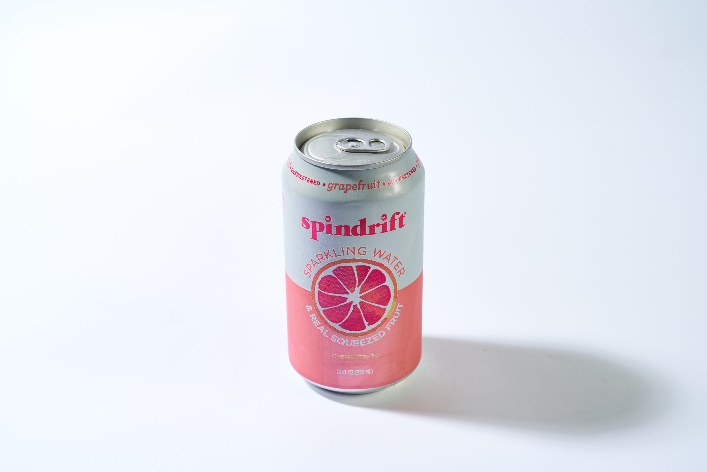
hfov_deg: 28.8
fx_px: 1375
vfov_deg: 19.5
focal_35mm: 70
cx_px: 354
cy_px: 236
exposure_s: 1/125
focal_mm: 70
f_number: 10
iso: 125
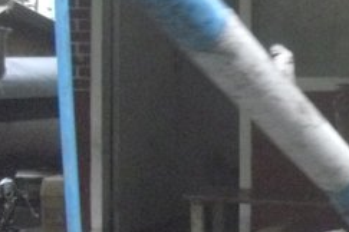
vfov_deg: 10.5
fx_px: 1260
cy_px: 103
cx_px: 477
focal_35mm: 130
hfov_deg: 14.9
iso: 800
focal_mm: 6.2
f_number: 2.8
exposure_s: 1/125
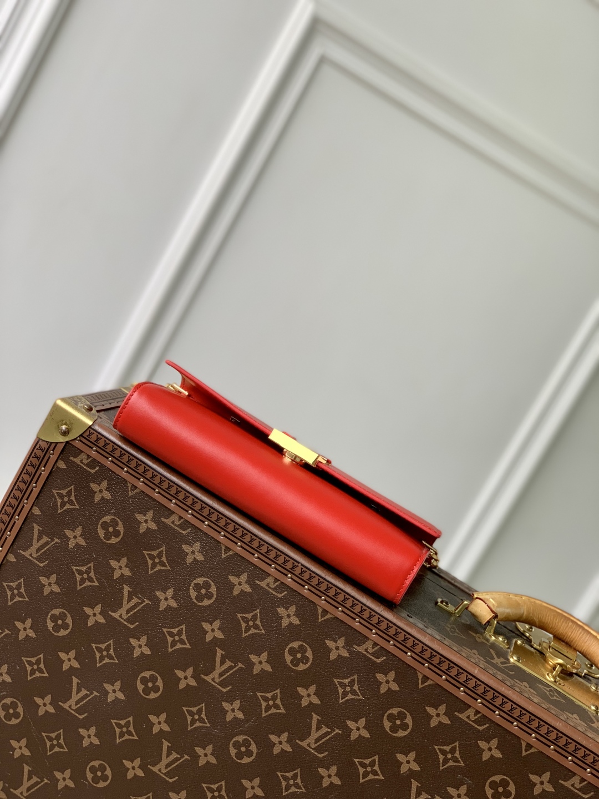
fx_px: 1200
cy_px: 400
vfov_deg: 36.8
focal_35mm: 52
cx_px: 300
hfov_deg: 28.0
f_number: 2.4
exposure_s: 1/122
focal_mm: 6
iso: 40
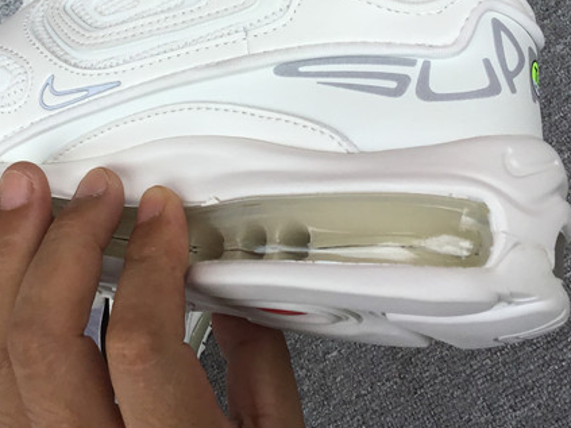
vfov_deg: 21.4
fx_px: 1088
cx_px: 180
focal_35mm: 66
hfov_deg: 29.1
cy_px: -3
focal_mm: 3.3
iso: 25
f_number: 2.4
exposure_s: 1/721
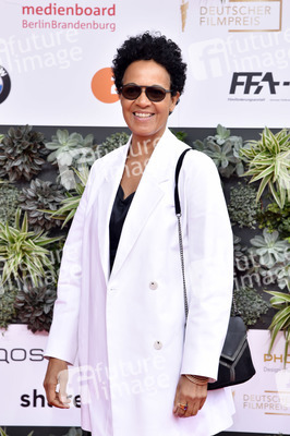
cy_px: 218
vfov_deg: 18.3
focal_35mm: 112
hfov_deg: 12.2
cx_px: 145
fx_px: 1356
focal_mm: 112
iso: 320
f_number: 6.3
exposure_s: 1/160
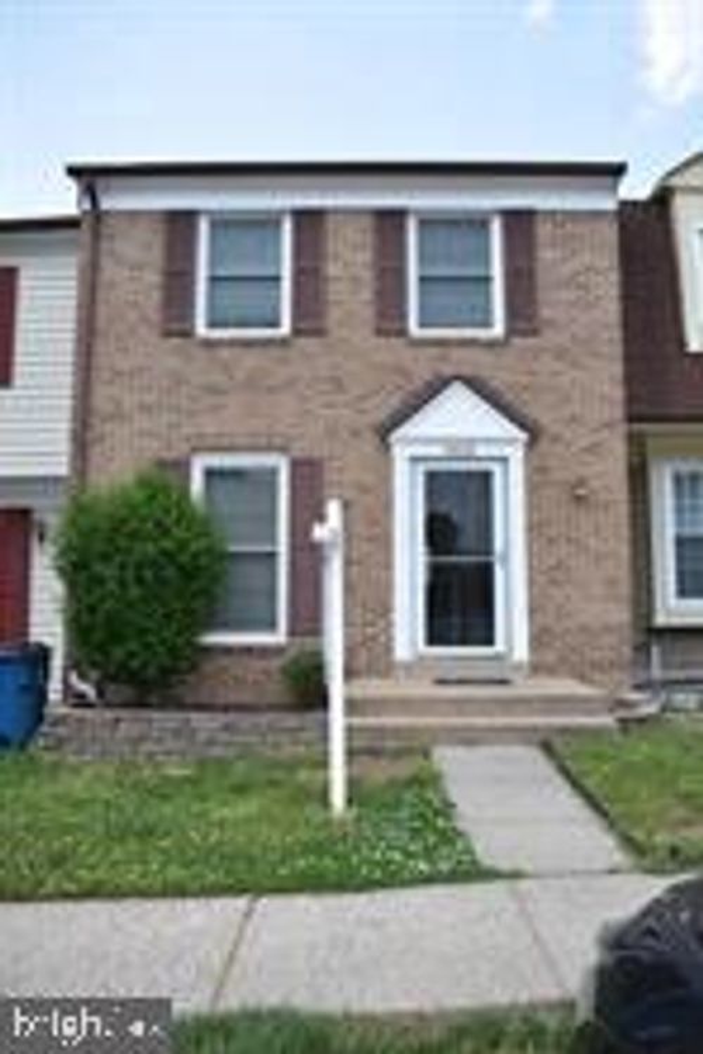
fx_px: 791
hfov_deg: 47.9
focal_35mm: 27
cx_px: 352
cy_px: 527
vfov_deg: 67.4
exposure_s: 1/200
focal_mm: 18
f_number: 6.3
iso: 100
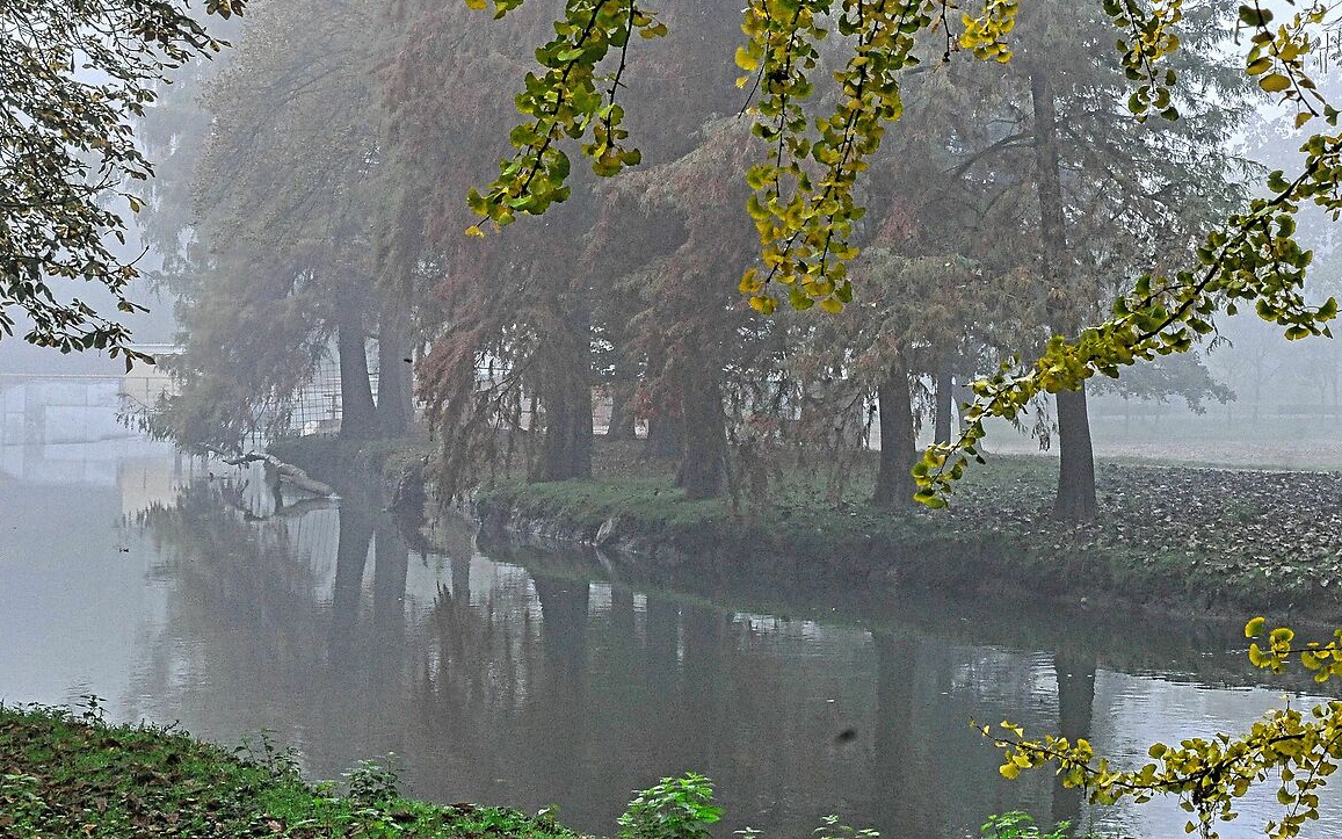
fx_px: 2706
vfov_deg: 17.4
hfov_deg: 27.7
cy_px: 125
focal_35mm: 74
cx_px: 870
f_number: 16
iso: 1000
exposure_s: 1/100
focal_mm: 35
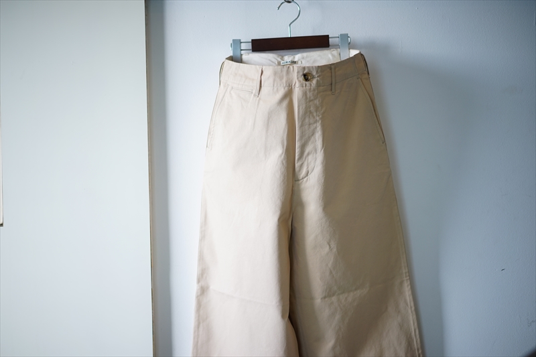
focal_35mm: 55
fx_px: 819
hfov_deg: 36.3
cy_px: 178
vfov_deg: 24.6
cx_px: 268
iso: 100
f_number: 1.8
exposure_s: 1/125
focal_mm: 55
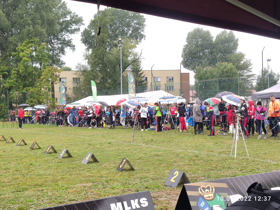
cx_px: 140
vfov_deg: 32.9
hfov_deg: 42.9
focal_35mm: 44
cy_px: 105
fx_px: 356
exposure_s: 1/100
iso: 112
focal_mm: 4.75
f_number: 1.75
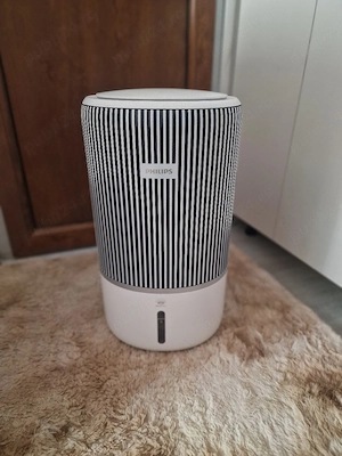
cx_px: 171
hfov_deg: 58.9
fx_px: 303
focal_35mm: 23
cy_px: 228
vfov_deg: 73.9
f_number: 1.8
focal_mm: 6.4
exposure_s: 1/17
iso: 500
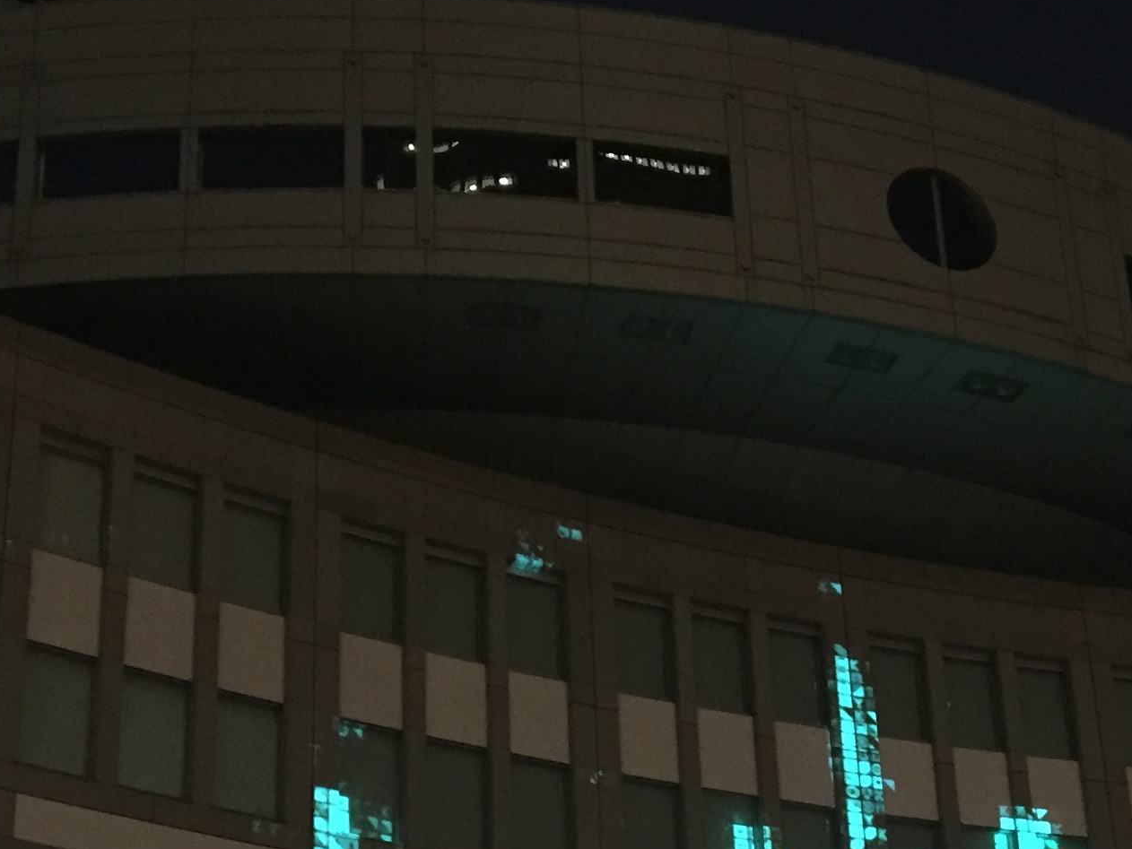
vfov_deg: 19.3
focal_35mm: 75
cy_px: 783
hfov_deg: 25.9
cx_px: 708
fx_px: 2453
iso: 500
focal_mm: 4.15
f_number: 2.2
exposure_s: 1/15
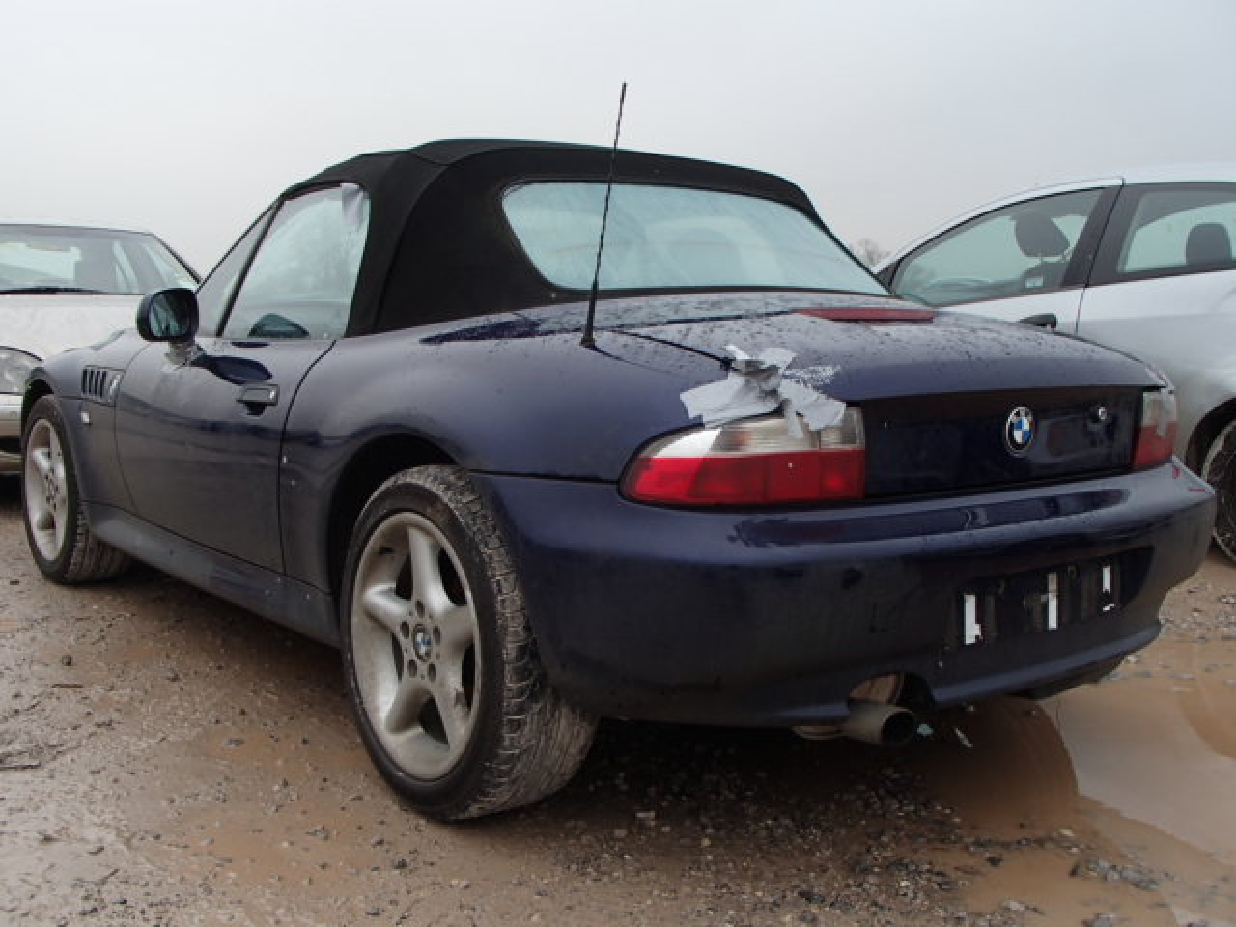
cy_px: 464
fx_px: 1285
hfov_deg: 51.4
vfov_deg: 39.7
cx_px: 618
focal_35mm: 36
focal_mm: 6.45
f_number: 4.5
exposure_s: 1/80
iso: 125
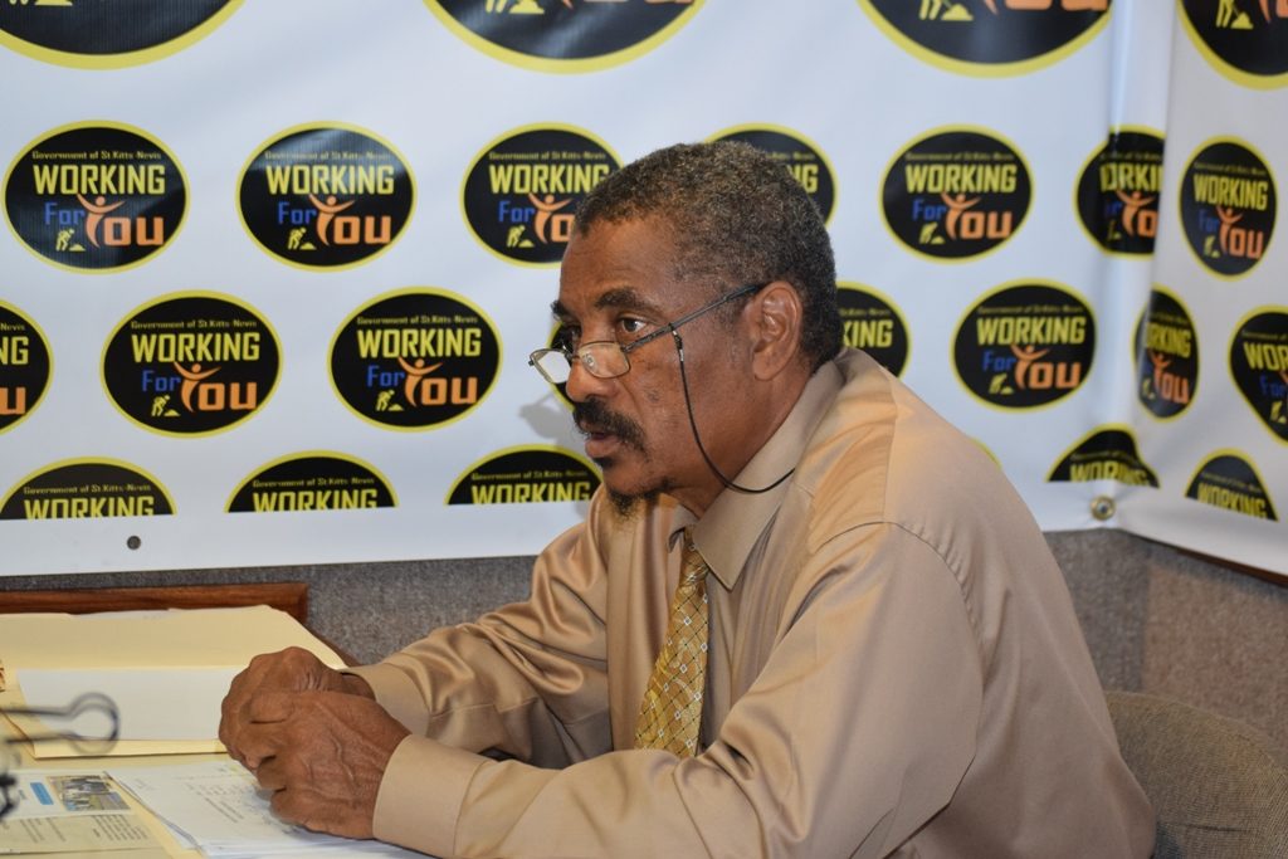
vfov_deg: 15.2
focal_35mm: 90
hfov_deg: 22.6
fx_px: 3220
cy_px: 430
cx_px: 644
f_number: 5.6
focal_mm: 60
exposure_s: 1/200
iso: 1600
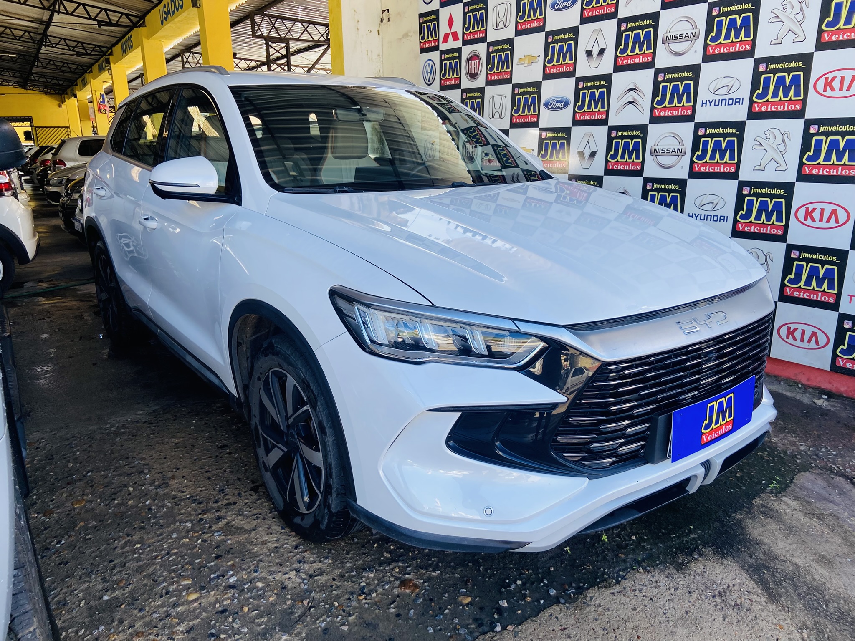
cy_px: 320
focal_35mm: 26
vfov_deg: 53.1
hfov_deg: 67.3
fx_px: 642
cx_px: 428
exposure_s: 1/300
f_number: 1.8
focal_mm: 4.25
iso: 32
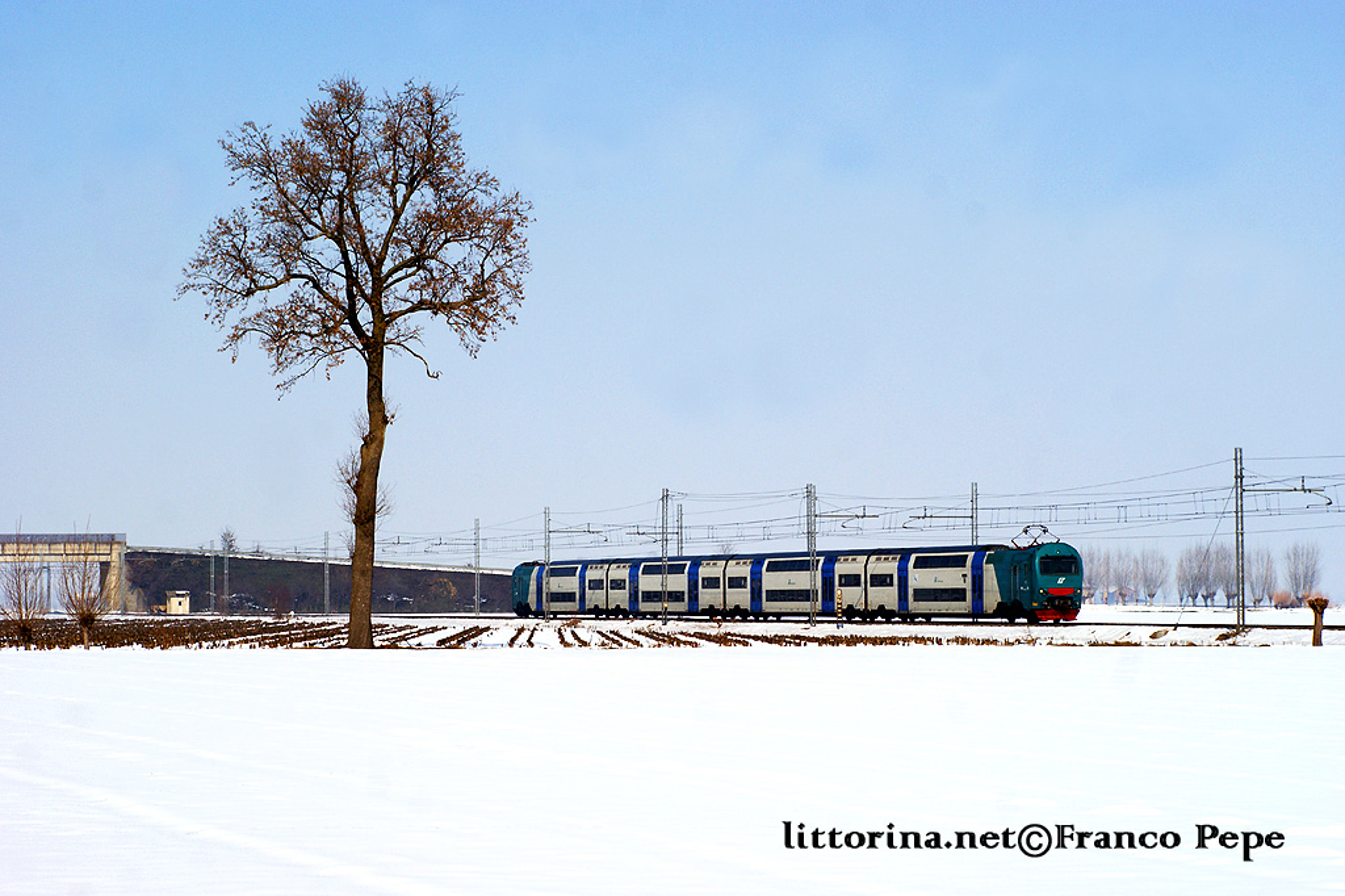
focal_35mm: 105
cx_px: 672
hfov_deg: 19.5
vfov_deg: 13.0
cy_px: 448
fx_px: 3921
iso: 100
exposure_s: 1/640
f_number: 8
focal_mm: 70
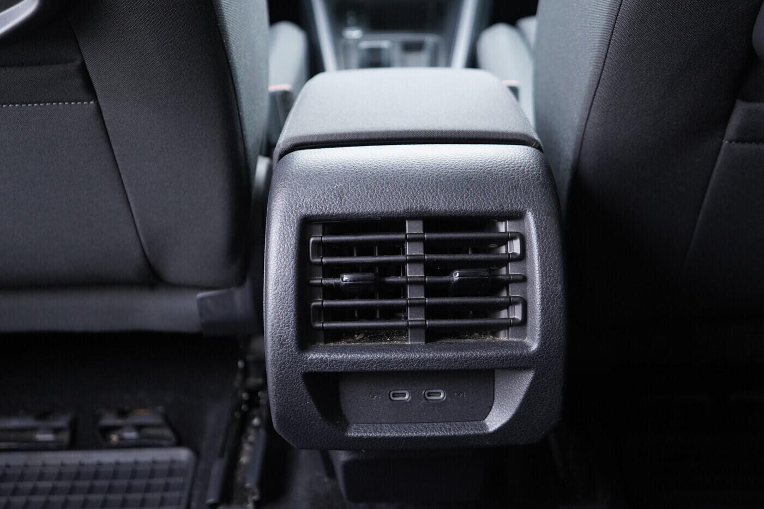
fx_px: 785
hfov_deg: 51.9
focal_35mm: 37
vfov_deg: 35.9
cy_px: 258
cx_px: 384
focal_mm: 24
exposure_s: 1/40
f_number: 2.8
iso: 1000
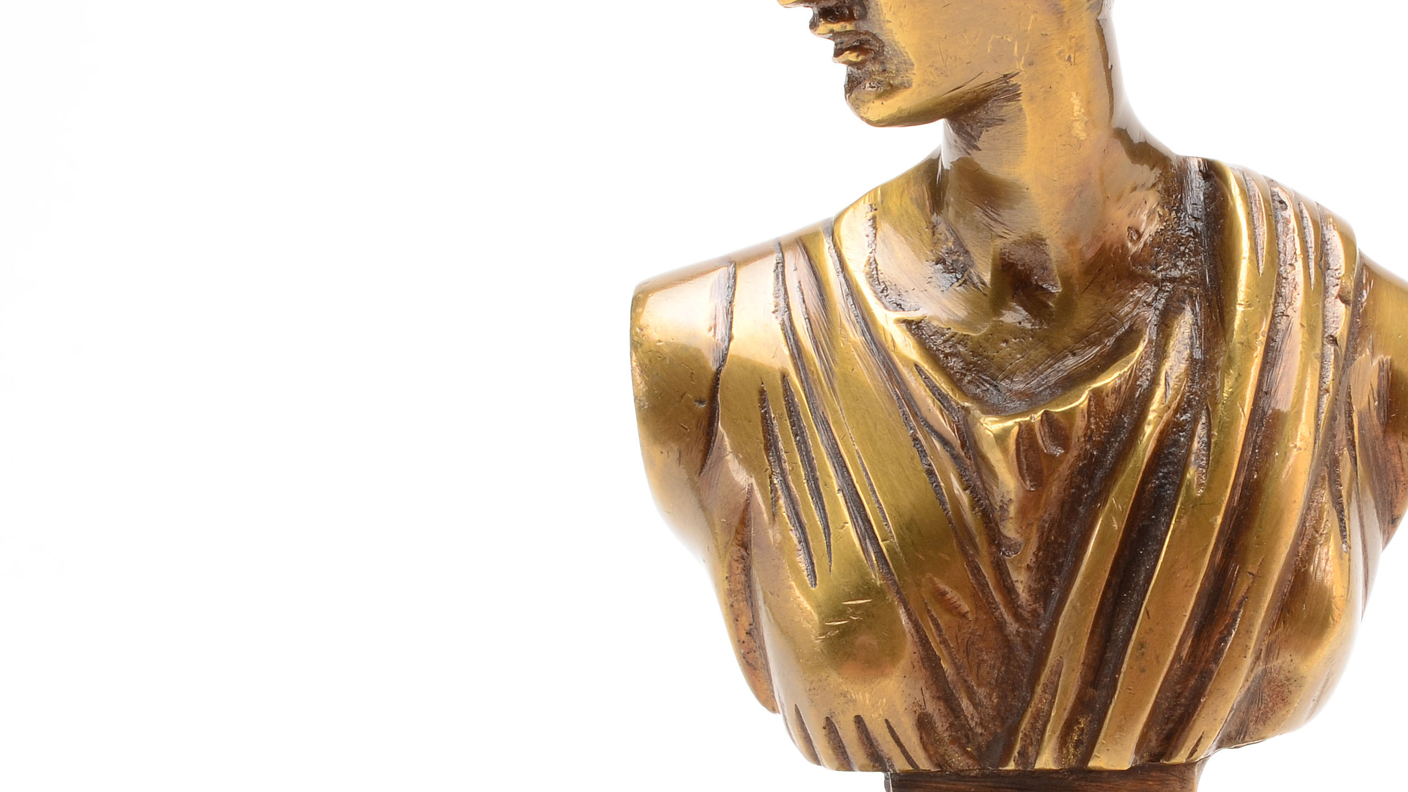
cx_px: 1055
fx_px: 3472
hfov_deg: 22.7
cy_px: 452
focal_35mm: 93
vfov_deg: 13.0
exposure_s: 1/160
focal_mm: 31
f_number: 18
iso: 100
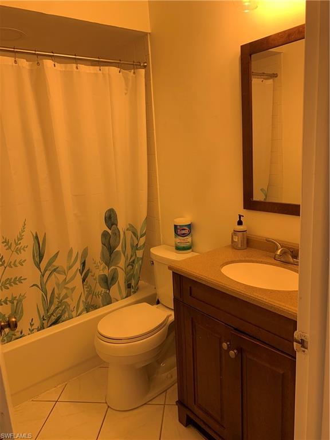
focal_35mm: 26
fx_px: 330
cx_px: 165
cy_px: 220
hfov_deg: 53.1
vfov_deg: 67.3
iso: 64
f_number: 1.8
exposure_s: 1/60
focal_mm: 4.25
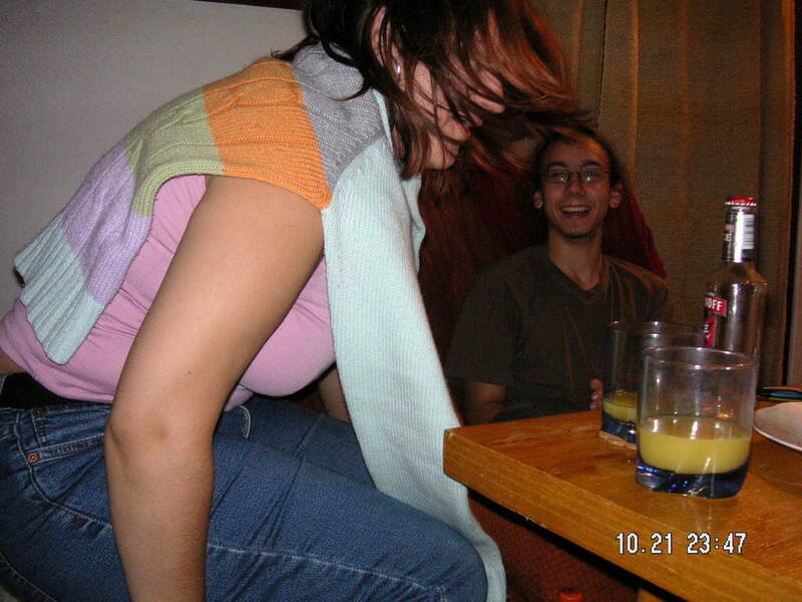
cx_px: 401
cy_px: 301
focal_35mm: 37
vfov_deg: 38.7
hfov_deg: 50.1
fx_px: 857
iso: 160
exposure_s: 1/45
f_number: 2.8
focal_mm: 6.1
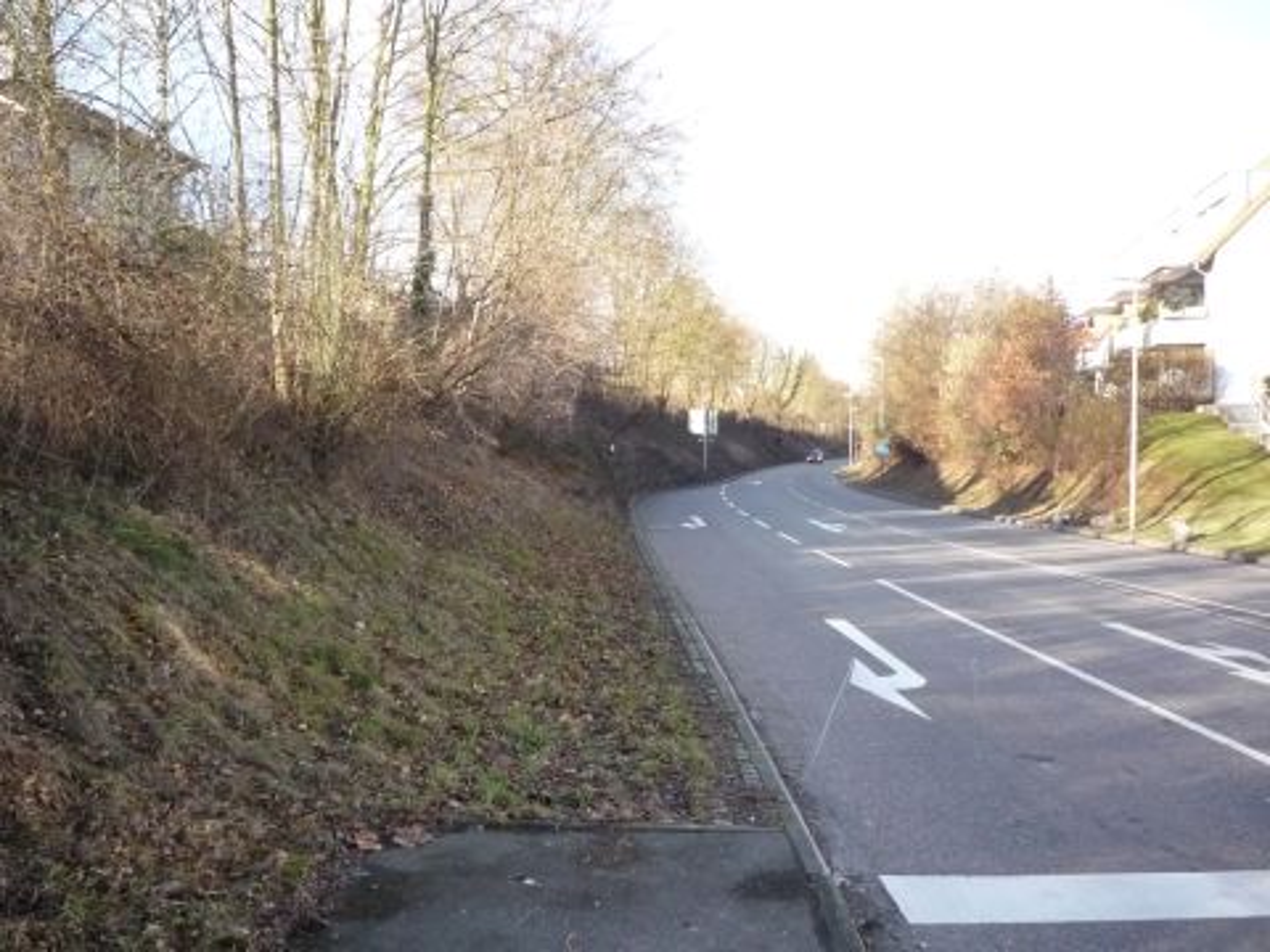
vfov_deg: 44.2
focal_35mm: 32
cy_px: 476
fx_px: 1174
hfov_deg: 56.8
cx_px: 635
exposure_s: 1/320
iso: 400
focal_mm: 5.2
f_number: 4
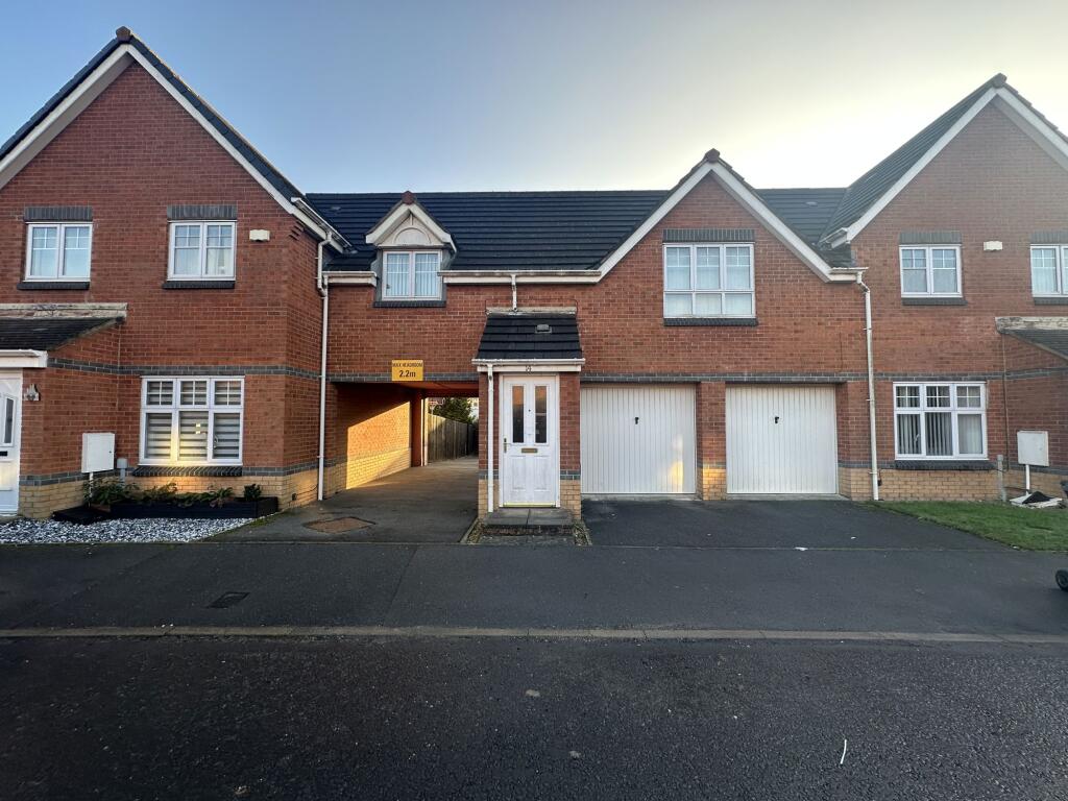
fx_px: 432
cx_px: 534
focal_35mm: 14
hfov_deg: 102.1
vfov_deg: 85.7
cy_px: 400
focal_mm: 2.22
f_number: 2.2
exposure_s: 1/156
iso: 40
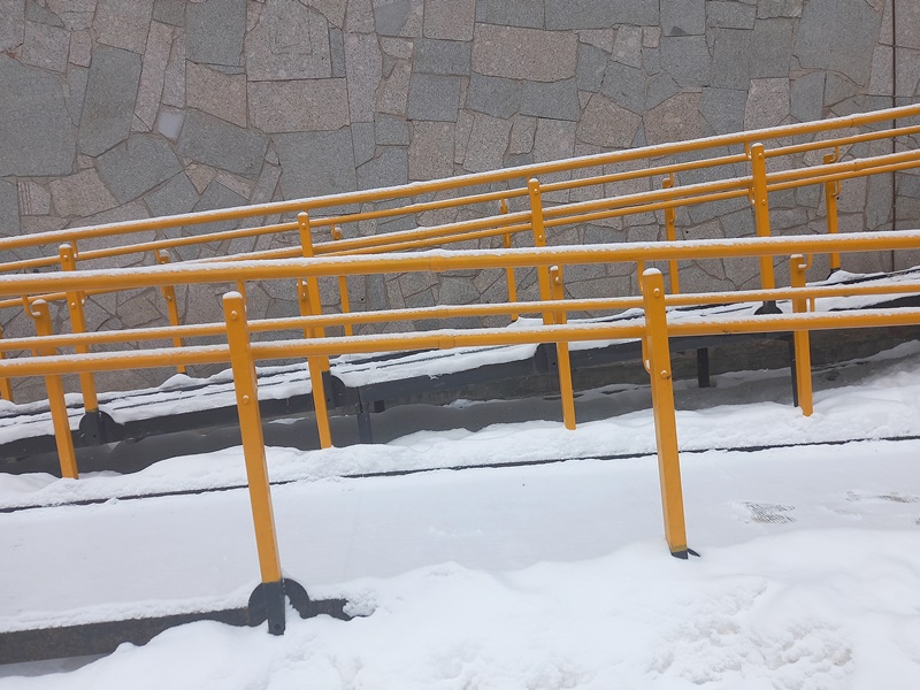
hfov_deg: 69.4
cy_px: 345
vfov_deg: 54.9
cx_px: 460
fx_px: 664
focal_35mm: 25
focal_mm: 4.6
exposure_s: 1/173
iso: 25
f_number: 2
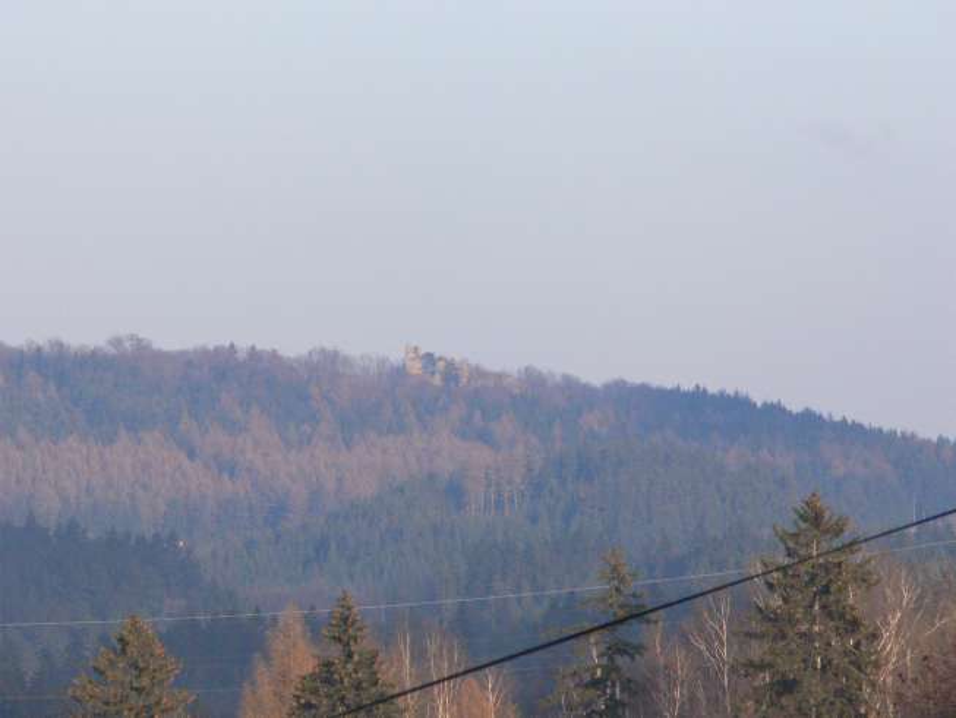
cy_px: 359
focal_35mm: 420
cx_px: 478
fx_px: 11601
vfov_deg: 3.5
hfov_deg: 4.7
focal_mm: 88.8
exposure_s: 1/500
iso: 400
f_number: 8
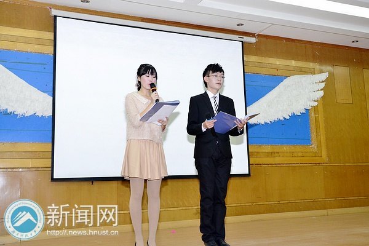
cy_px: 123
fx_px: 384
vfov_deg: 35.5
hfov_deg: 51.3
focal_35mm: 38
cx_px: 184
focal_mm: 25
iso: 2000
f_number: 5.6
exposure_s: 1/125
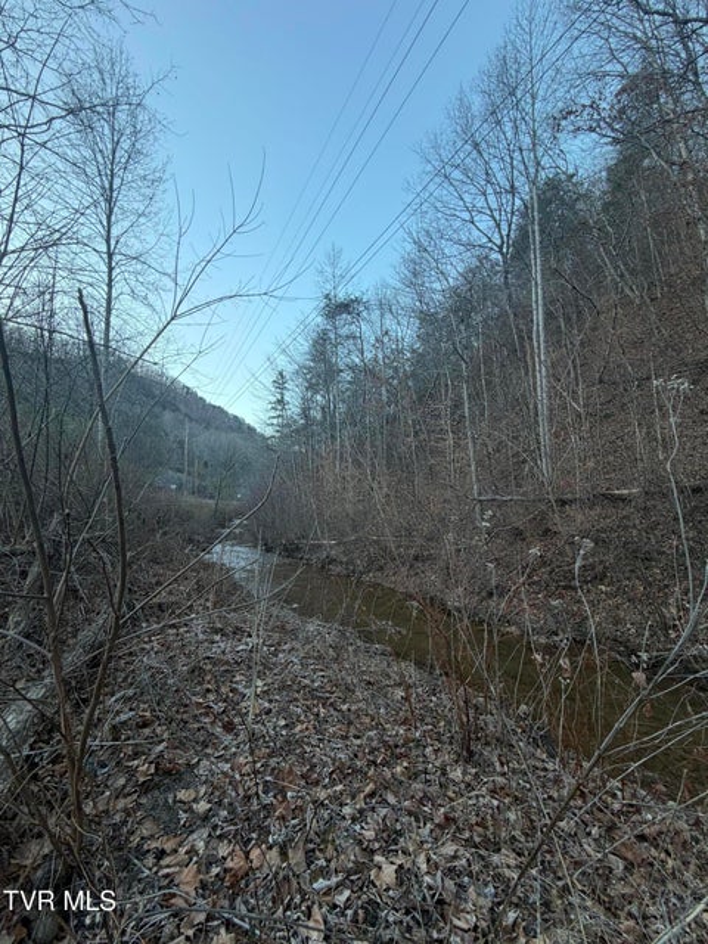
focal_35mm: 14
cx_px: 354
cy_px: 472
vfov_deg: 102.1
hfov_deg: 85.7
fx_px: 382
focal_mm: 2.22
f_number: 2.2
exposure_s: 1/175
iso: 40
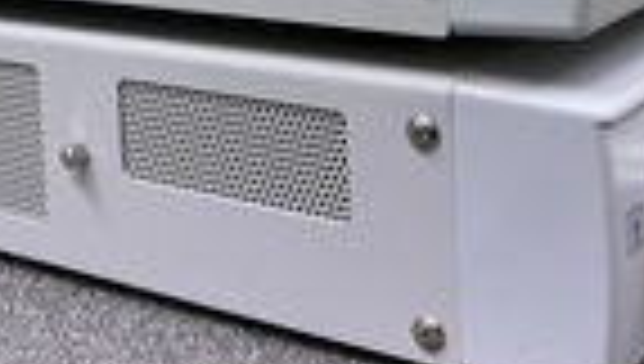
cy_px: -117
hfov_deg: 26.7
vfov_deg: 14.7
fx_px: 1351
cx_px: 230
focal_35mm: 79
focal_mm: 4.2
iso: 64
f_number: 1.6
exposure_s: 1/100
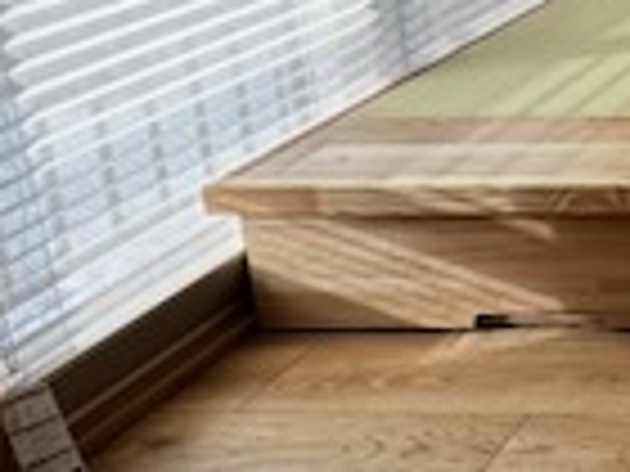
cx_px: 1120
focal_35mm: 64
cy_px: -103
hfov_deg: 21.1
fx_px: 1165
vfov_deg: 21.2
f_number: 2.2
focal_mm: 2.22
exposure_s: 1/202
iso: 40
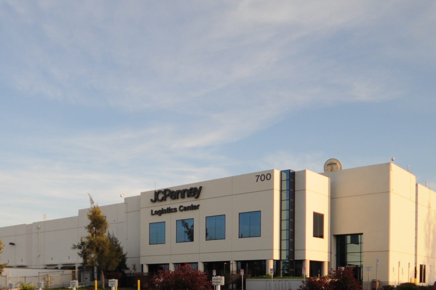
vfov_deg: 32.7
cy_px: 276
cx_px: 156
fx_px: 460
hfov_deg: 50.1
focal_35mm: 38
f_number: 4.5
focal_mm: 12
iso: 400
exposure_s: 1/800
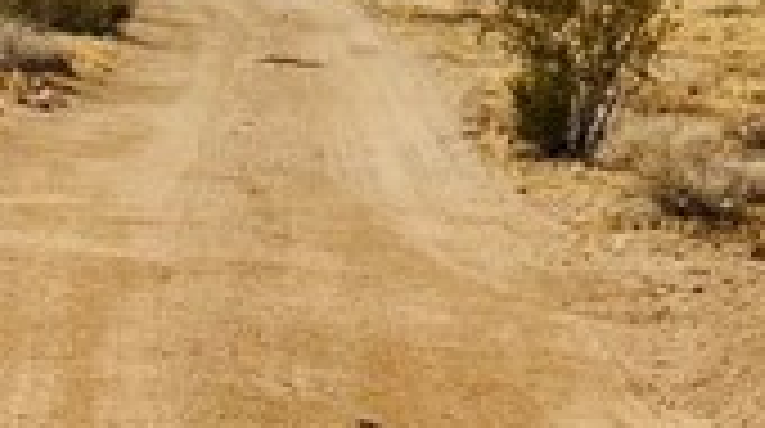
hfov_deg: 12.5
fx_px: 3463
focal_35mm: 171
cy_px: 158
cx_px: 45
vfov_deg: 7.1
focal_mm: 5.7
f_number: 1.5
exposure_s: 1/4274
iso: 50
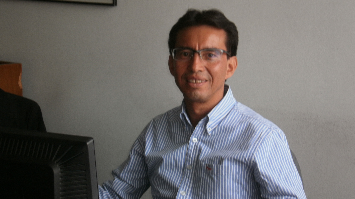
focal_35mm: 81
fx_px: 762
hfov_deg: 26.2
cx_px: 180
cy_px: 119
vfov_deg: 14.9
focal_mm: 12.95
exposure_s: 1/60
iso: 125
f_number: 4.8
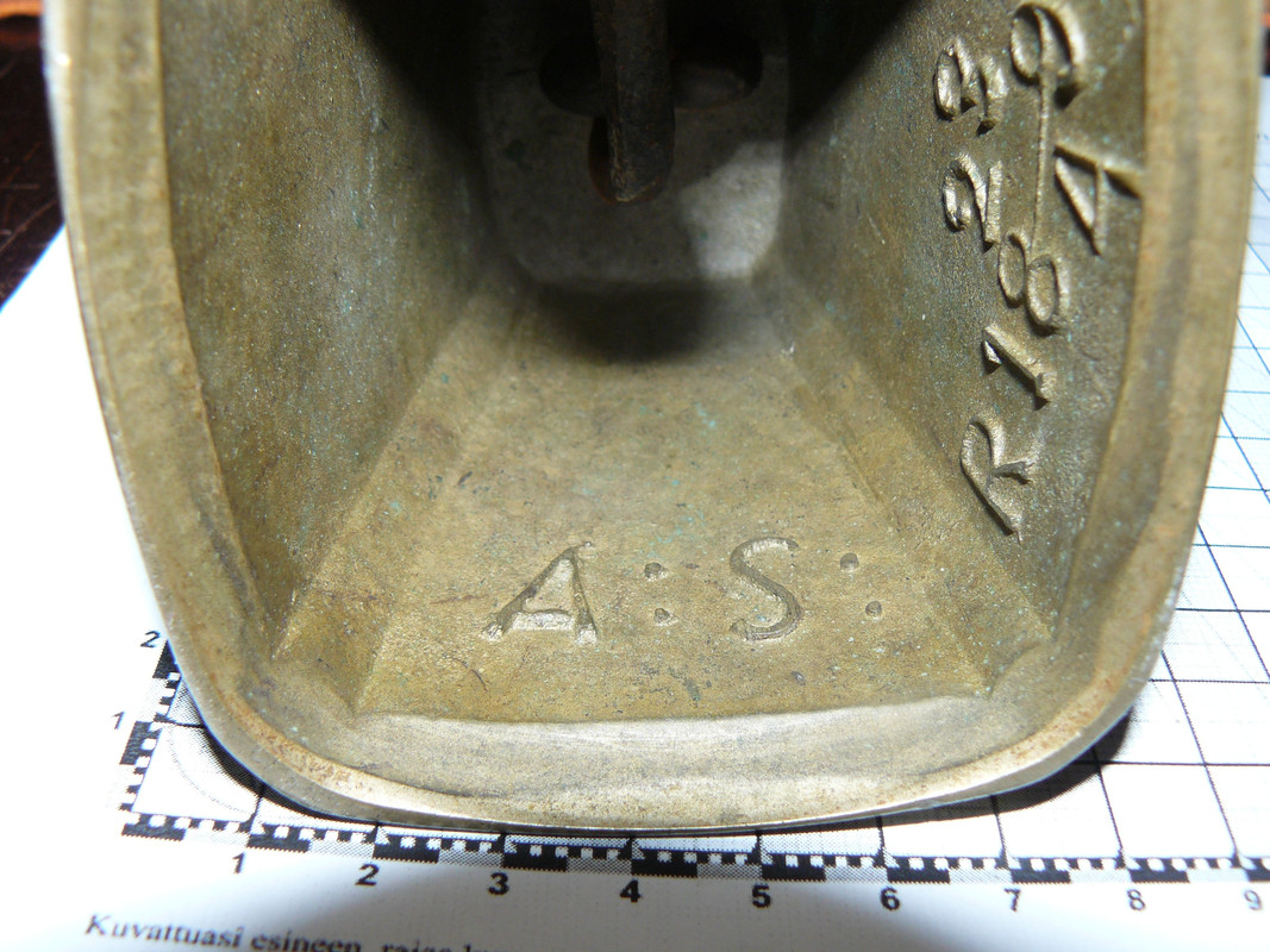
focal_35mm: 36
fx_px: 1321
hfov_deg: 51.4
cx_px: 635
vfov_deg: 39.6
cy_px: 476
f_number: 4
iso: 100
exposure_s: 1/30
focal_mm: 6
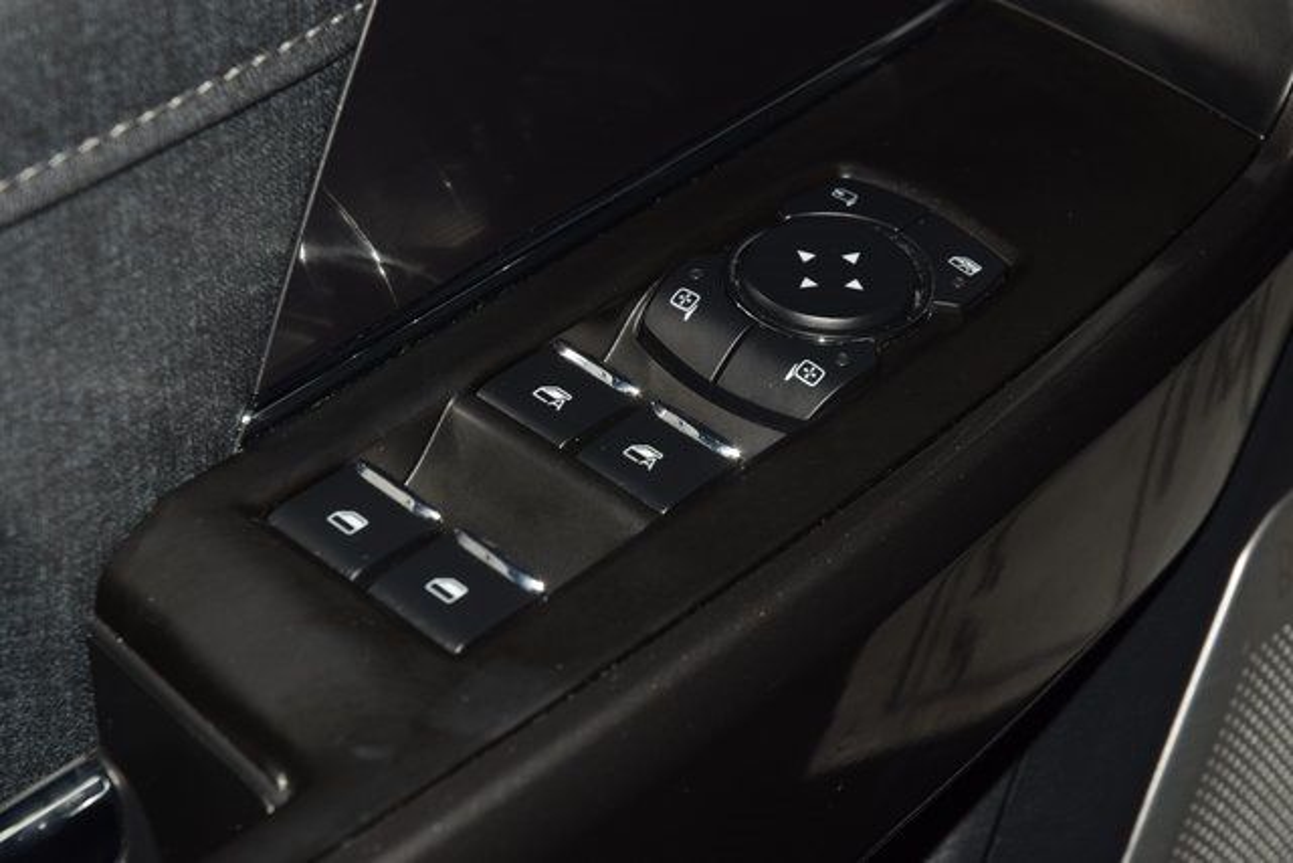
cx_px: 646
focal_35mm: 105
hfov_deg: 19.5
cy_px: 432
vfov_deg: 13.0
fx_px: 3772
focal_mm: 70
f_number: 8
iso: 100
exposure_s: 1/125
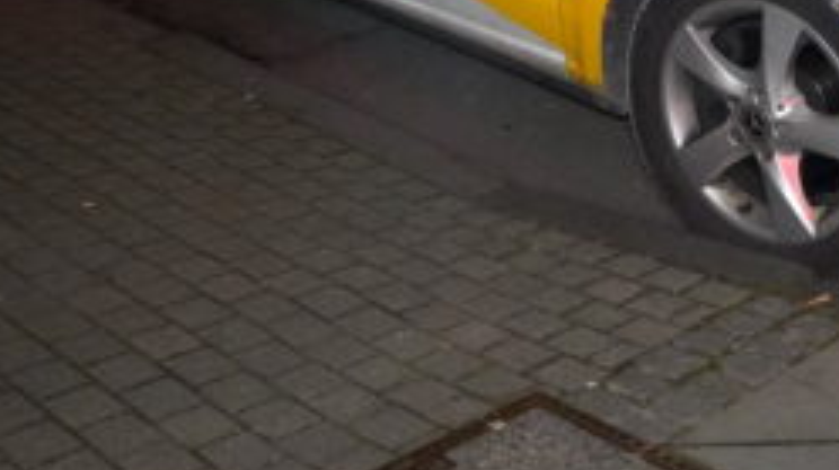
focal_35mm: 71
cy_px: -210
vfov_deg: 15.7
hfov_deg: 29.1
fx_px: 1578
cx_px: 666
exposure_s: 1/50
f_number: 5.6
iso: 20000
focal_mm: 24
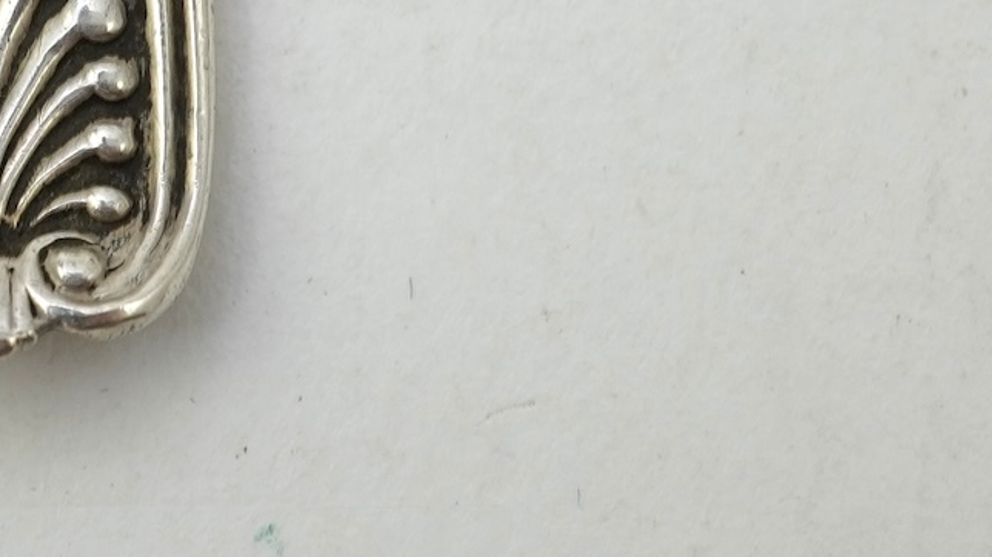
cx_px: -88
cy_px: -191
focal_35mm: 144
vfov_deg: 8.3
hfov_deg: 14.6
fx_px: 3787
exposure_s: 1/50
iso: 320
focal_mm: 30
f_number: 13
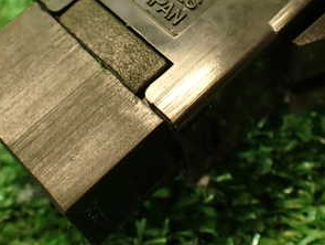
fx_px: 611
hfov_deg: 29.8
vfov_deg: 22.3
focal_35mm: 65
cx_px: 160
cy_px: 44
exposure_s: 1/30
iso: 200
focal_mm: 5.79
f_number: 2.4
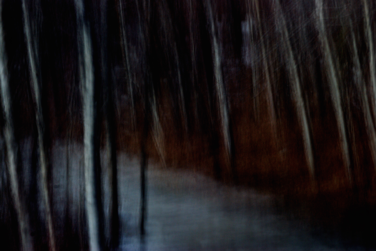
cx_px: 188
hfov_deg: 17.0
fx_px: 1255
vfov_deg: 11.5
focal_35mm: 120
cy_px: 126
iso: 100
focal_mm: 80
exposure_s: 2
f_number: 13
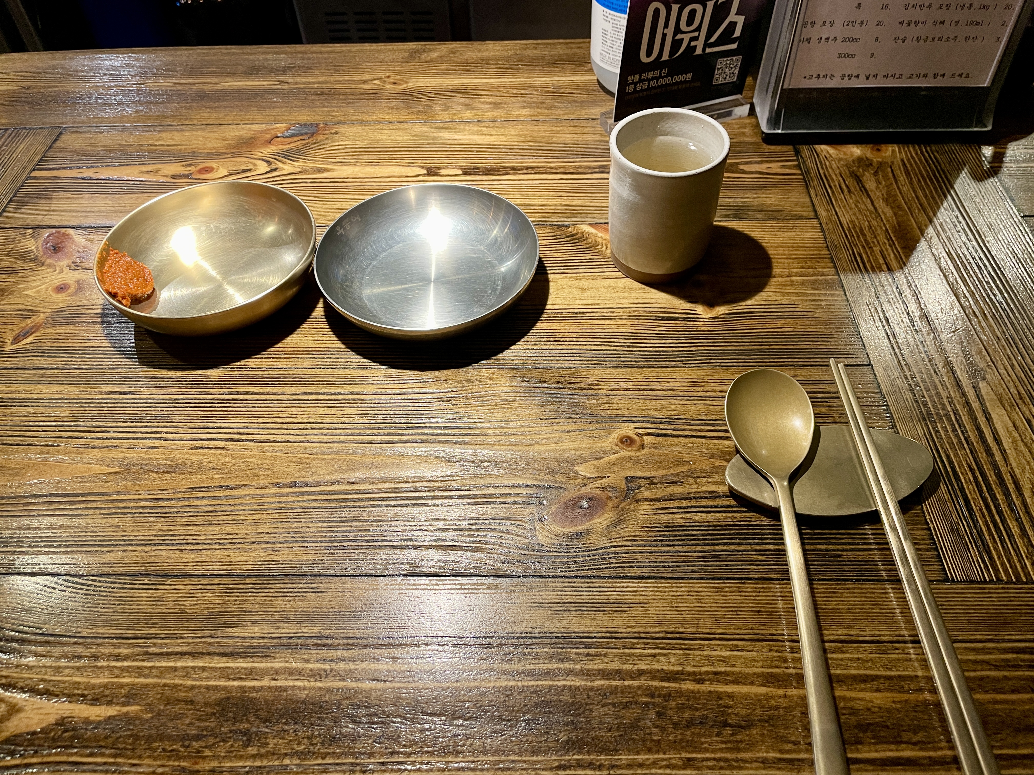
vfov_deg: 53.1
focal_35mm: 26
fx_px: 777
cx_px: 517
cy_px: 388
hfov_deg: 67.3
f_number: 1.6
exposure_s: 1/60
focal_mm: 4.2
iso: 100
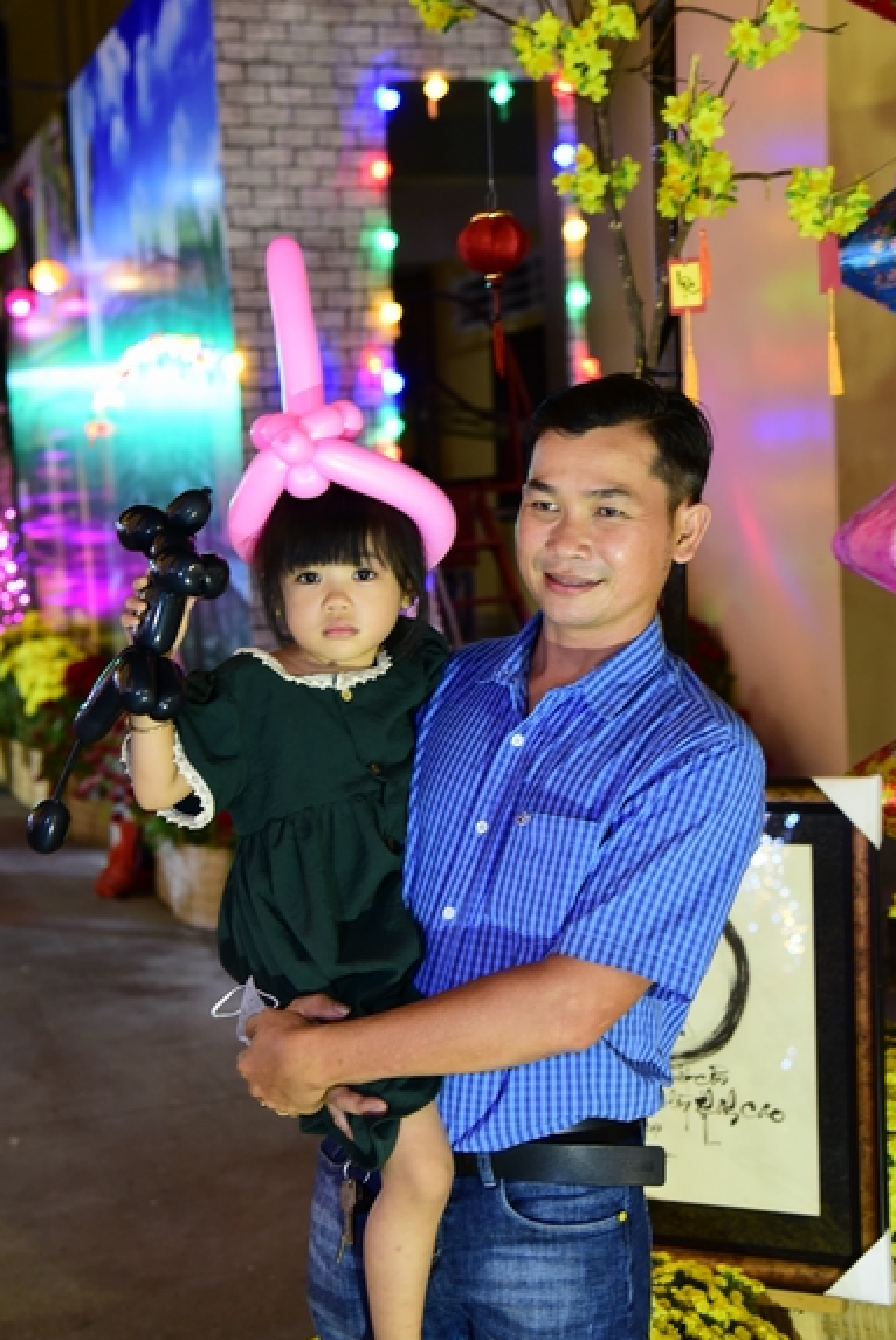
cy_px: 617
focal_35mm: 59
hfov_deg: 23.0
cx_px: 428
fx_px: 2199
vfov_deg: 33.9
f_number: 4.5
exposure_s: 1/25
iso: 2000
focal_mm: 52
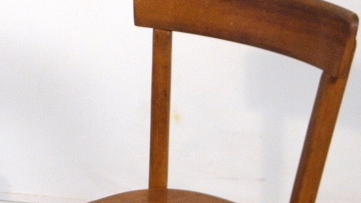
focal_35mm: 129
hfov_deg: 16.4
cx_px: 19
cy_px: 288
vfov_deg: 9.2
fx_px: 1235
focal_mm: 7.9
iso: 200
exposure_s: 1/30
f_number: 3.9
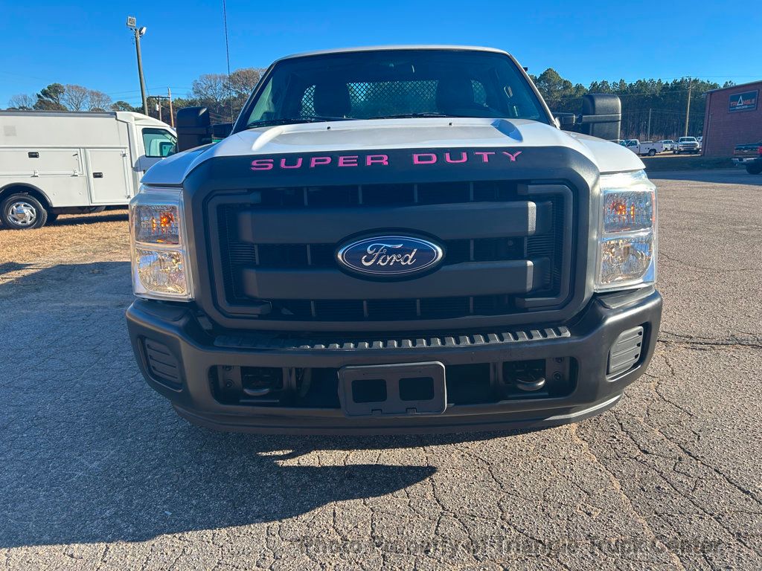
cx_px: 381
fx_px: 572
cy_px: 286
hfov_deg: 67.3
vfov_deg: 53.1
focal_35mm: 26
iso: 50
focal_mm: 5.7
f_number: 1.5
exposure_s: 1/1361
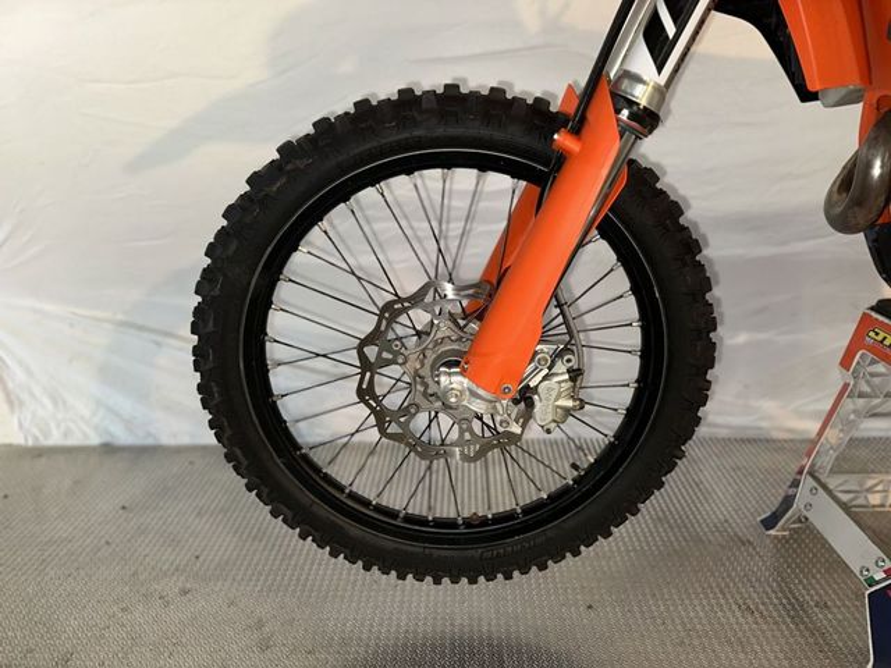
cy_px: 334
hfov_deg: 71.6
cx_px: 446
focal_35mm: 24
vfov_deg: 56.8
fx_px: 618
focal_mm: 6.86
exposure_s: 1/31
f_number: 1.78
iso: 80
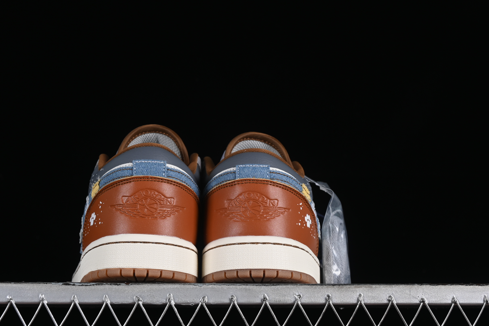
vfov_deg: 15.9
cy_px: 168
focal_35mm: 86
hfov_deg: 23.6
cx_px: 213
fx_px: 1168
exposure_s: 1/80
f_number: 8
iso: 160
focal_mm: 50
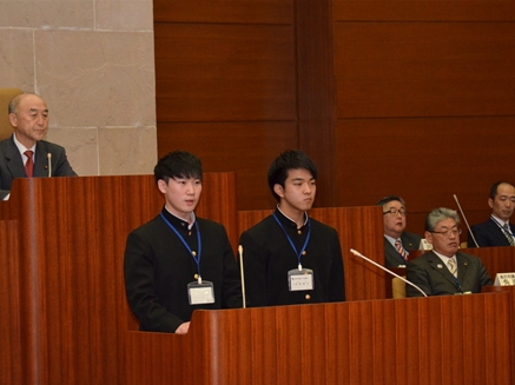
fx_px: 2327
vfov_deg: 9.5
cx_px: 255
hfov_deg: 12.6
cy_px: 194
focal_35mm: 157
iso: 3200
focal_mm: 95
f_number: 5.6
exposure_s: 1/250
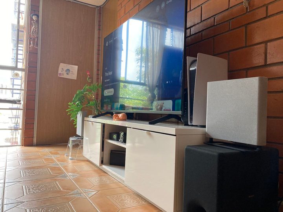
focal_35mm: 28
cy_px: 106
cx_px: 142
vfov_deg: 49.7
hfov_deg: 63.4
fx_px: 229
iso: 80
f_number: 1.8
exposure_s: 1/120
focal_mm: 3.99
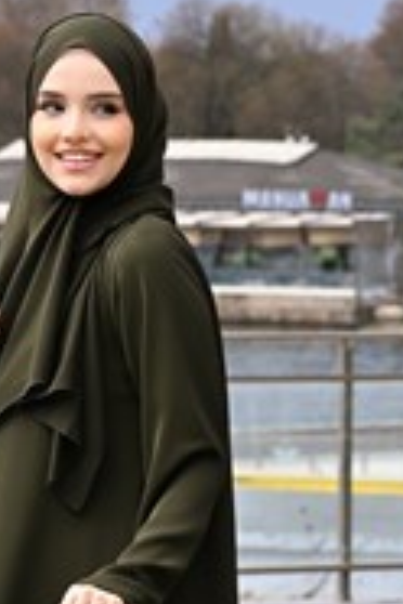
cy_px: 675
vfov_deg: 4.5
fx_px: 7640
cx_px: 162
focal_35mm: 455
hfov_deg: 3.0
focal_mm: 94
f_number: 8
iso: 360
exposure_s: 1/500
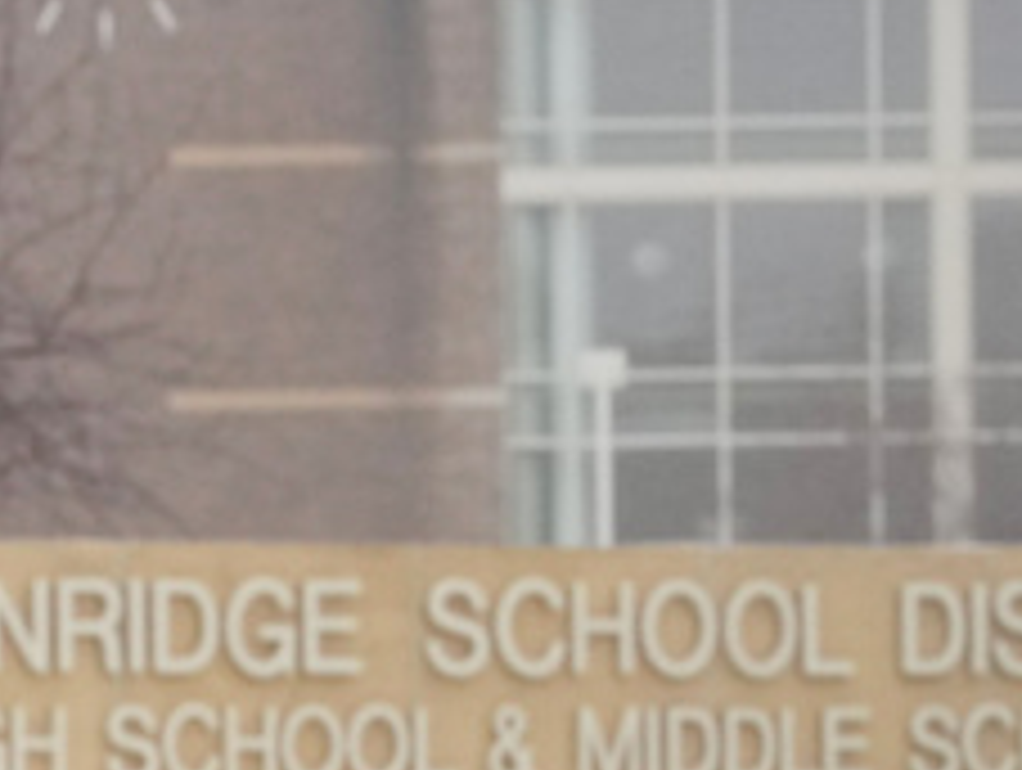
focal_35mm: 641
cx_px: -77
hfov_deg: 3.1
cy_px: 759
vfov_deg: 2.3
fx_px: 18955
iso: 1250
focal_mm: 148
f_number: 22
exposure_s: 1/100
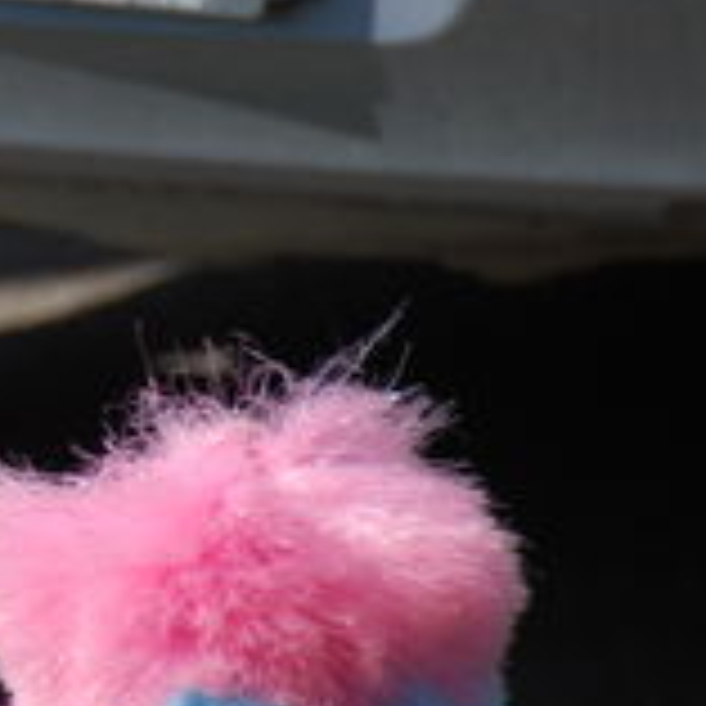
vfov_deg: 1.7
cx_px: -553
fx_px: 23928
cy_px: 148
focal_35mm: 1037
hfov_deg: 1.7
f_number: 5.6
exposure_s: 1/800
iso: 200
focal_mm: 200
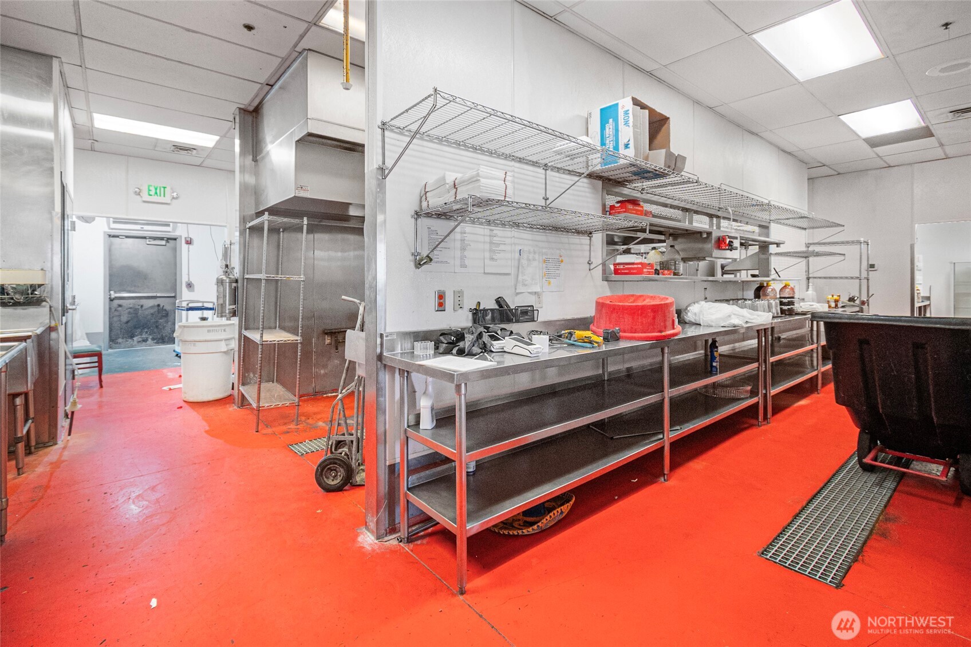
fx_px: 404
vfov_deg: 77.3
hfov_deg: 100.4
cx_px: 486
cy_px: 324
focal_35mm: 15
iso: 2000
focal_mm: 10
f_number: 5.6
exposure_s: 1/8
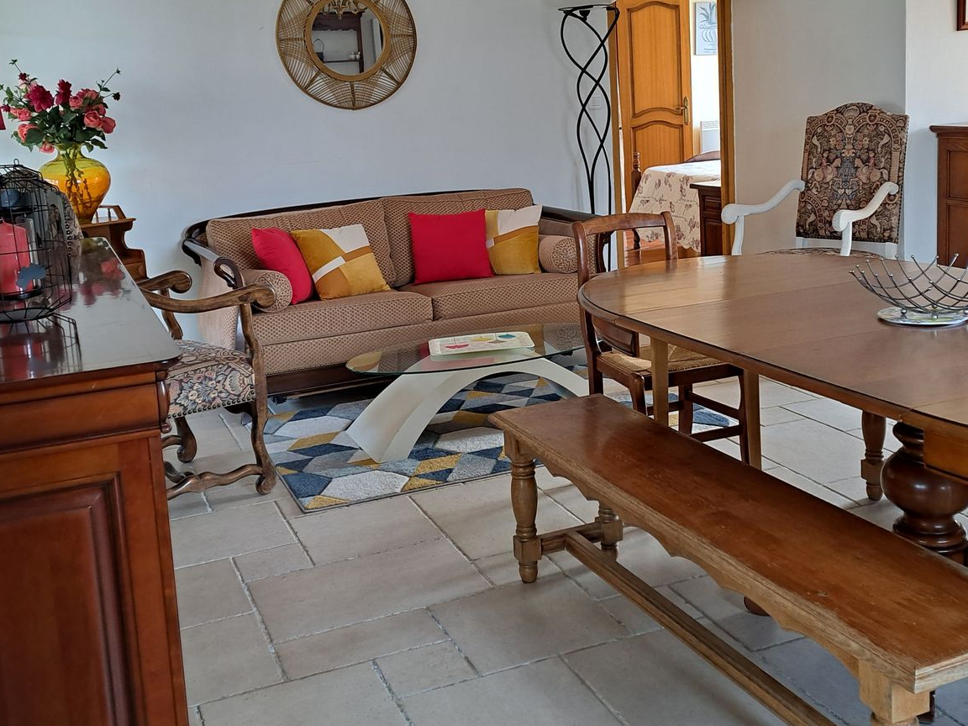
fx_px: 1119
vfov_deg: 35.7
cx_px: 529
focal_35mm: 40
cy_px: 253
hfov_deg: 46.7
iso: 80
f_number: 1.8
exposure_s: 1/50
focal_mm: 5.23
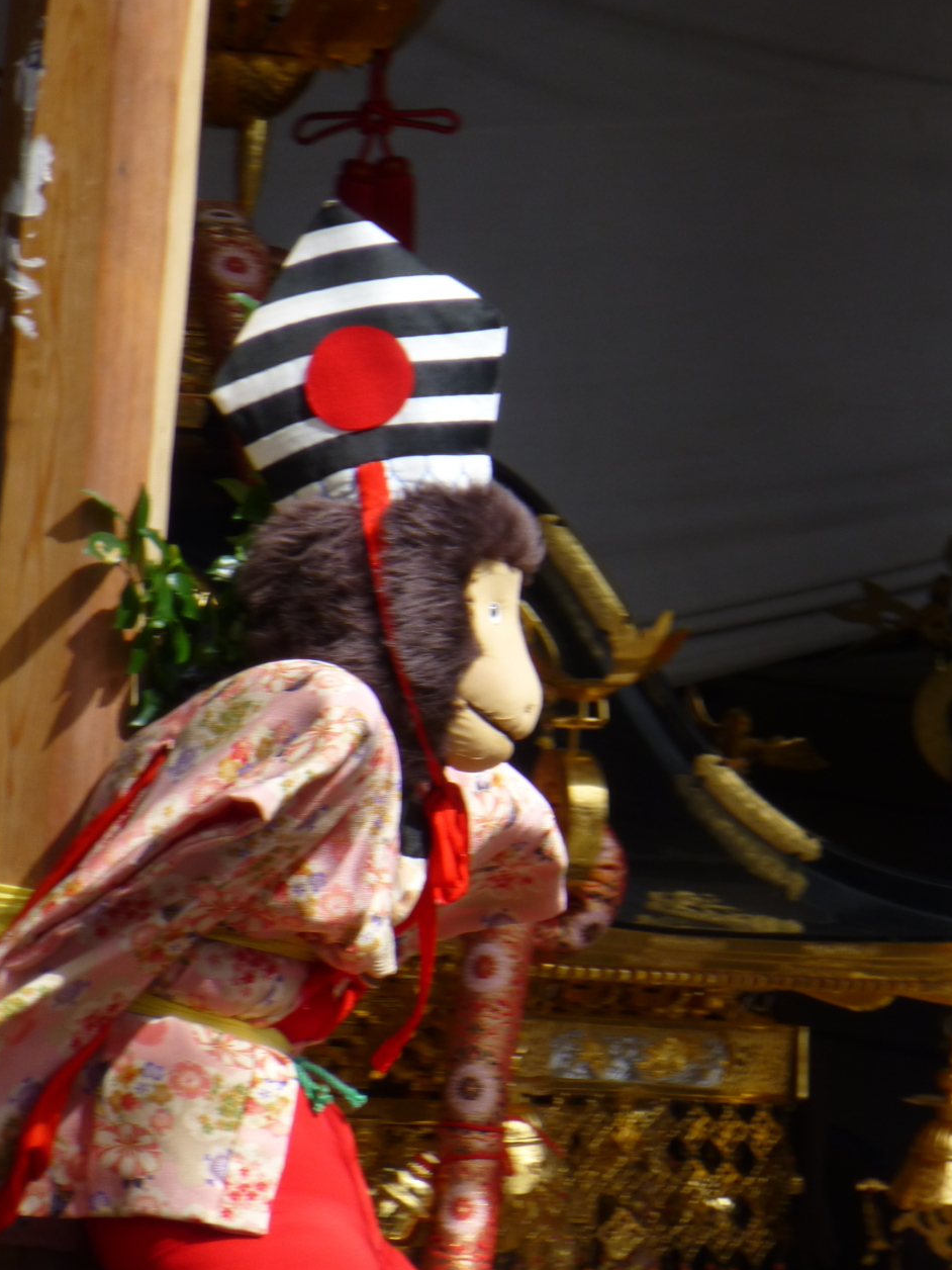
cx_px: 533
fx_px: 21305
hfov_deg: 2.6
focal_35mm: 581
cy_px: 787
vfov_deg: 3.4
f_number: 6.3
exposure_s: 1/320
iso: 100
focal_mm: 81.7
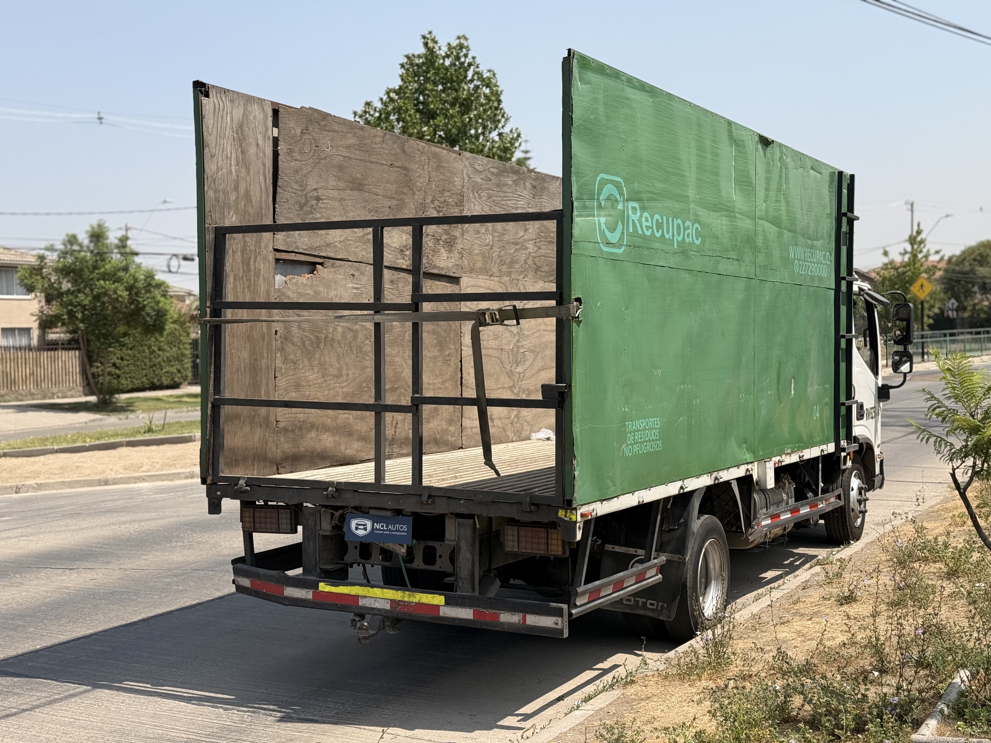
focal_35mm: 48
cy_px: 372
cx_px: 496
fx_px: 1374
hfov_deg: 39.7
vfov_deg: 30.3
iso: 100
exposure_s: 1/5587
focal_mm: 6.76
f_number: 1.78
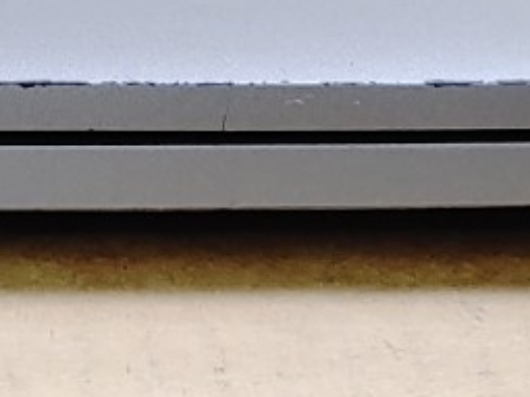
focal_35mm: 147
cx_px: -23
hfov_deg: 13.2
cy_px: -353
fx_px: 2250
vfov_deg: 9.5
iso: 50
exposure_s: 1/120
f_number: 1.8
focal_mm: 4.36
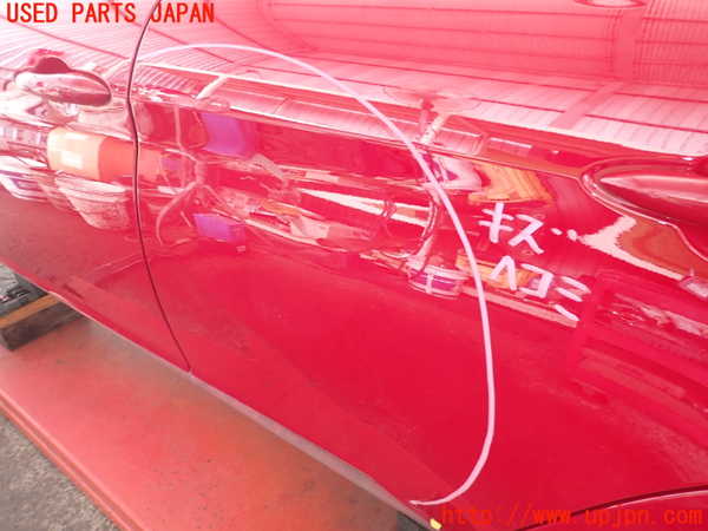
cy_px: 266
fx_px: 511
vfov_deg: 54.9
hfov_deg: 69.4
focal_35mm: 25
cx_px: 354
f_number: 2
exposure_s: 1/30
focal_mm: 4.5
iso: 200
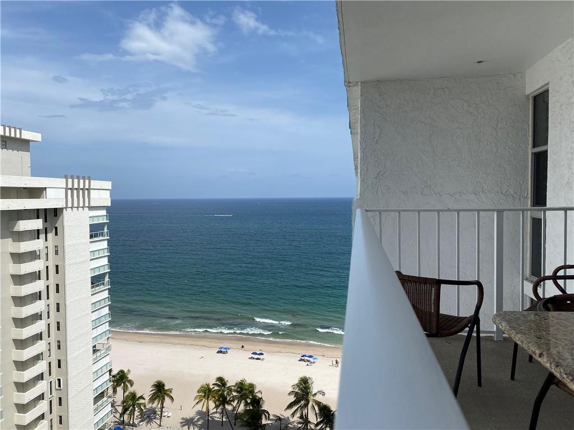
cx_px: 287
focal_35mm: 26
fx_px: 431
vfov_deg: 53.1
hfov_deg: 67.3
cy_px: 215
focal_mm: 4.25
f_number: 1.8
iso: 32
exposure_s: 1/5747
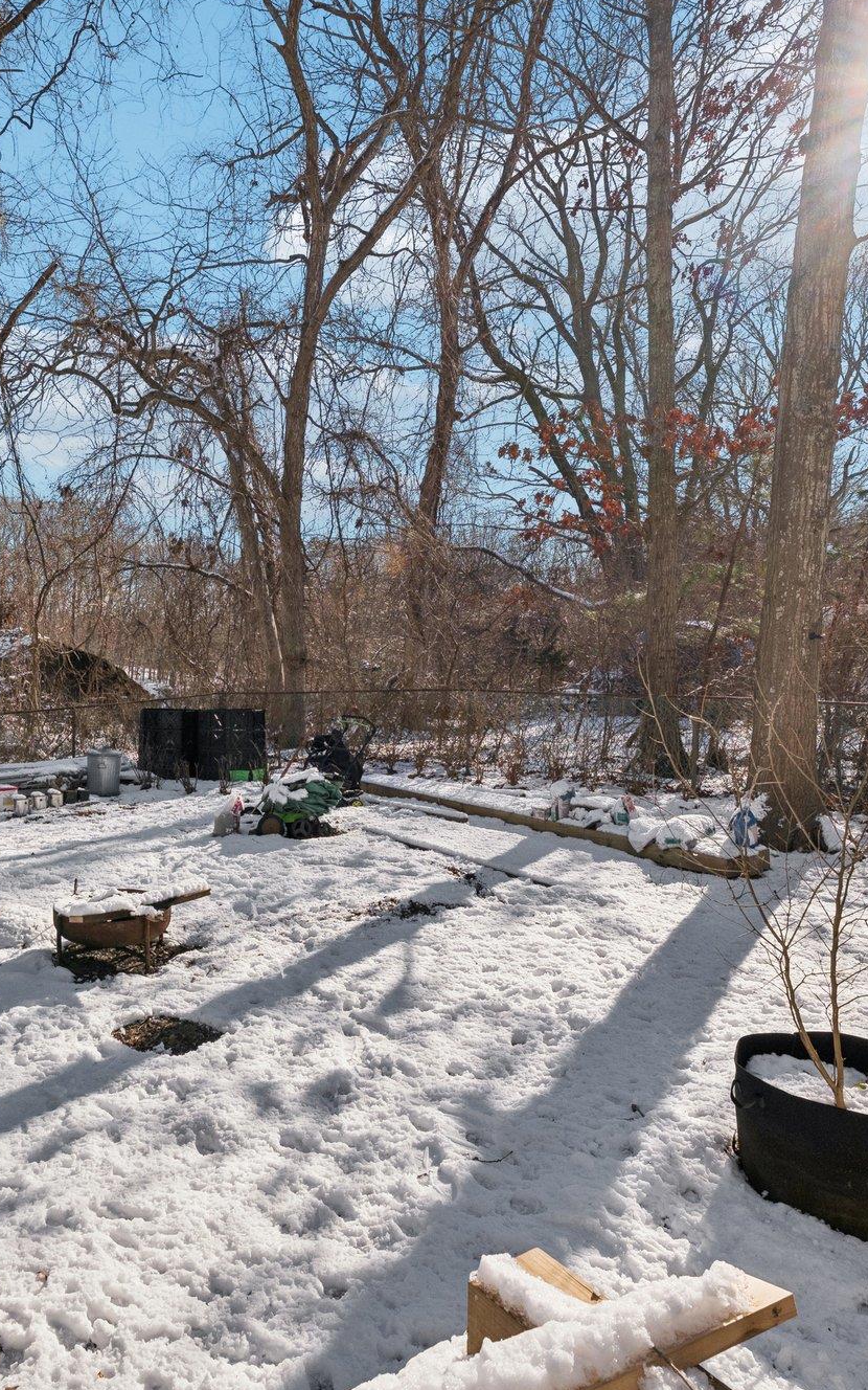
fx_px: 833
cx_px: 219
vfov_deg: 79.7
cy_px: 700
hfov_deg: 52.7
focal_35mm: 22
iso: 640
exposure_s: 1/2500
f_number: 7.1
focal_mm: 14
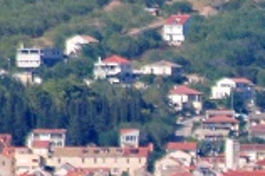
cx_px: 534
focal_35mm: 1992
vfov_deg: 0.7
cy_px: 209
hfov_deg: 1.0
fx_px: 14648
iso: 250
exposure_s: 1/1250
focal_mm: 210
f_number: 4.8
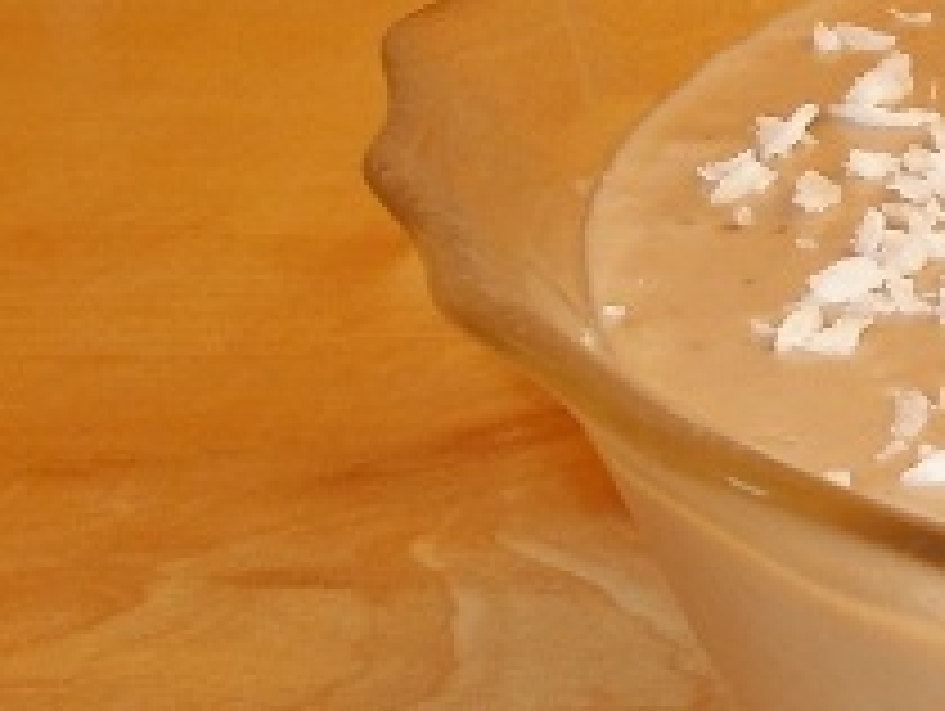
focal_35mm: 147
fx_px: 4018
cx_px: 1778
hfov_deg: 12.2
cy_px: 72
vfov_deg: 10.1
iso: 125
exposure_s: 1/30
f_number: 3.5
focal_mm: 6.3
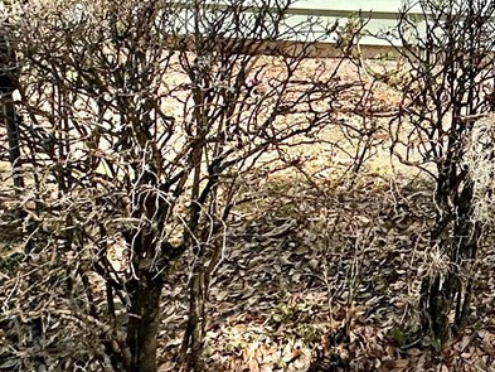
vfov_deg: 21.2
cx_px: 650
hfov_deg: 27.8
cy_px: -201
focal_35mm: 57
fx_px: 815
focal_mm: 2.22
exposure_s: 1/2304
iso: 50
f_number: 2.2
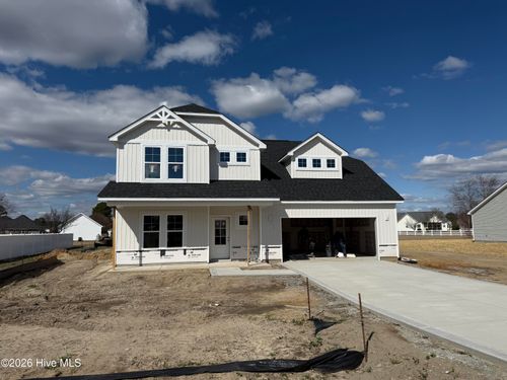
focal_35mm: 24
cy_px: 190
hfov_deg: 71.6
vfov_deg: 56.8
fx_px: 352
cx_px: 254
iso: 80
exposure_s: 1/11905
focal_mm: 6.76
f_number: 1.78
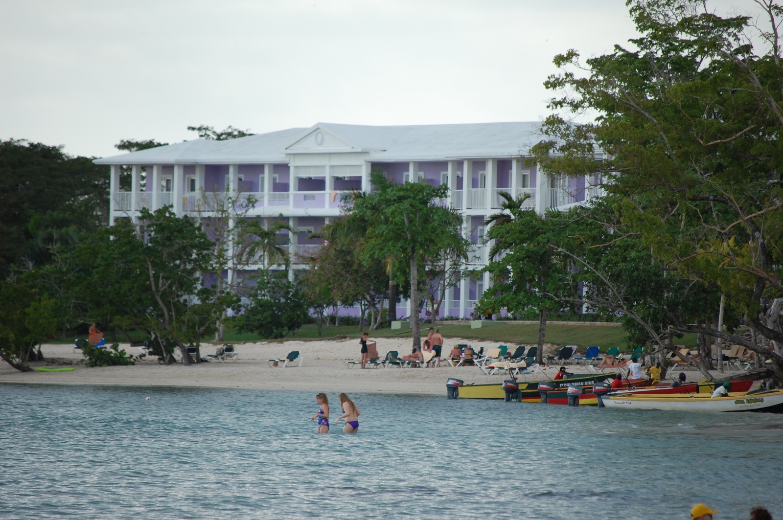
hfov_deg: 6.9
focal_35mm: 300
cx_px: 392
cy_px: 260
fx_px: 6518
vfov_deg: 4.6
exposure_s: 1/640
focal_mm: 200
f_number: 5.6
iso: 400
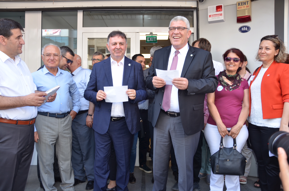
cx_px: 144
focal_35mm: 27
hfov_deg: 67.5
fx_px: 216
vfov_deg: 47.7
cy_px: 96
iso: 200
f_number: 3.5
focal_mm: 18
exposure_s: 1/125
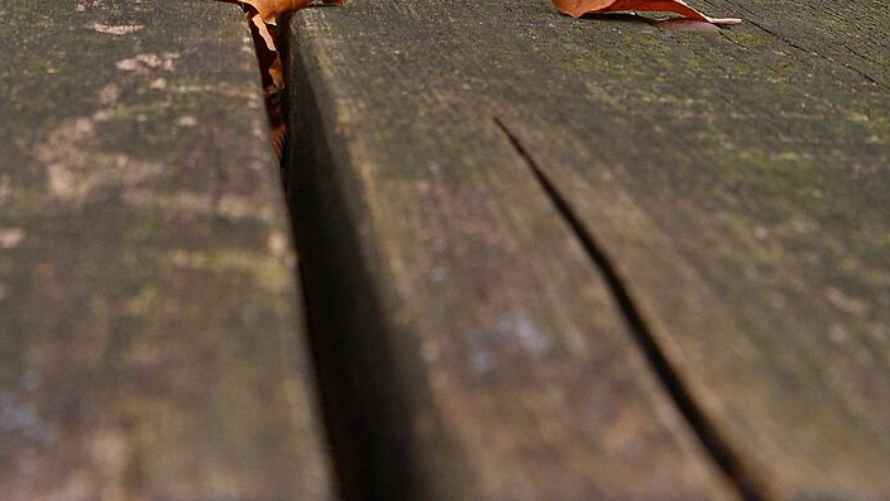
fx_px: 2360
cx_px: 248
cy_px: -297
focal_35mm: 100
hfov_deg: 21.2
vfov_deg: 11.5
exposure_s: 1/100
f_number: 8
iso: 320
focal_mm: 28
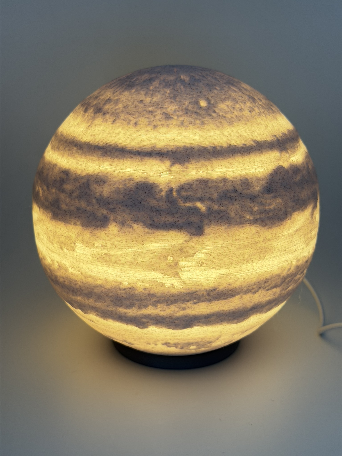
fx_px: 632
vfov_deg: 39.7
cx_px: 171
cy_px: 228
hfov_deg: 30.3
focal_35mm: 48
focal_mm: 6.76
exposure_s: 1/100
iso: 100
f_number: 1.78
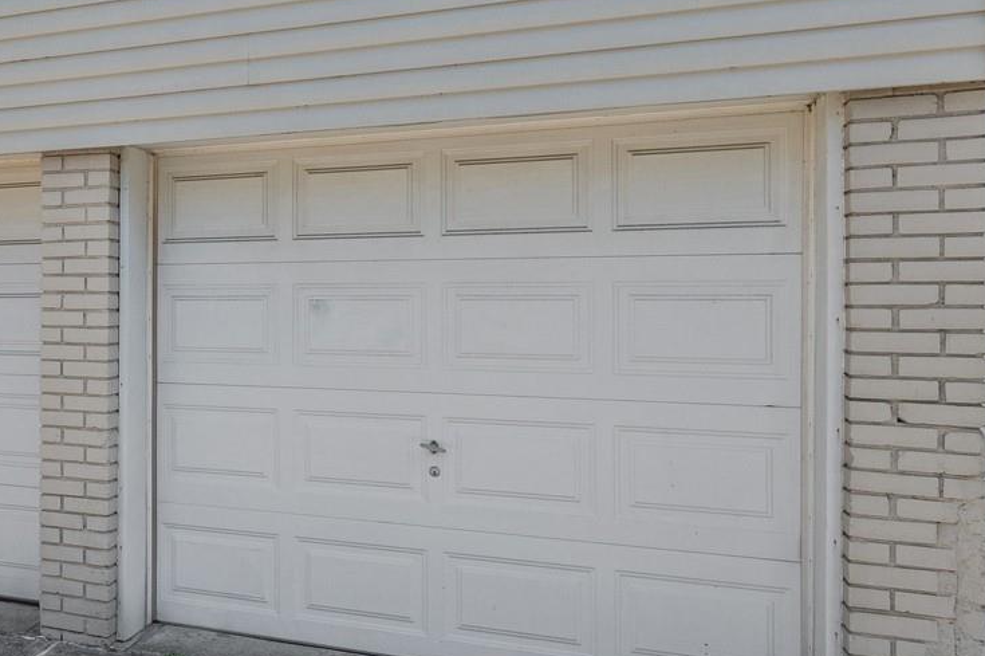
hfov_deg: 46.8
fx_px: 1012
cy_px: 122
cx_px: 99
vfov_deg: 34.7
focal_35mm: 37
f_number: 14
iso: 640
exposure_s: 1/250
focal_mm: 17
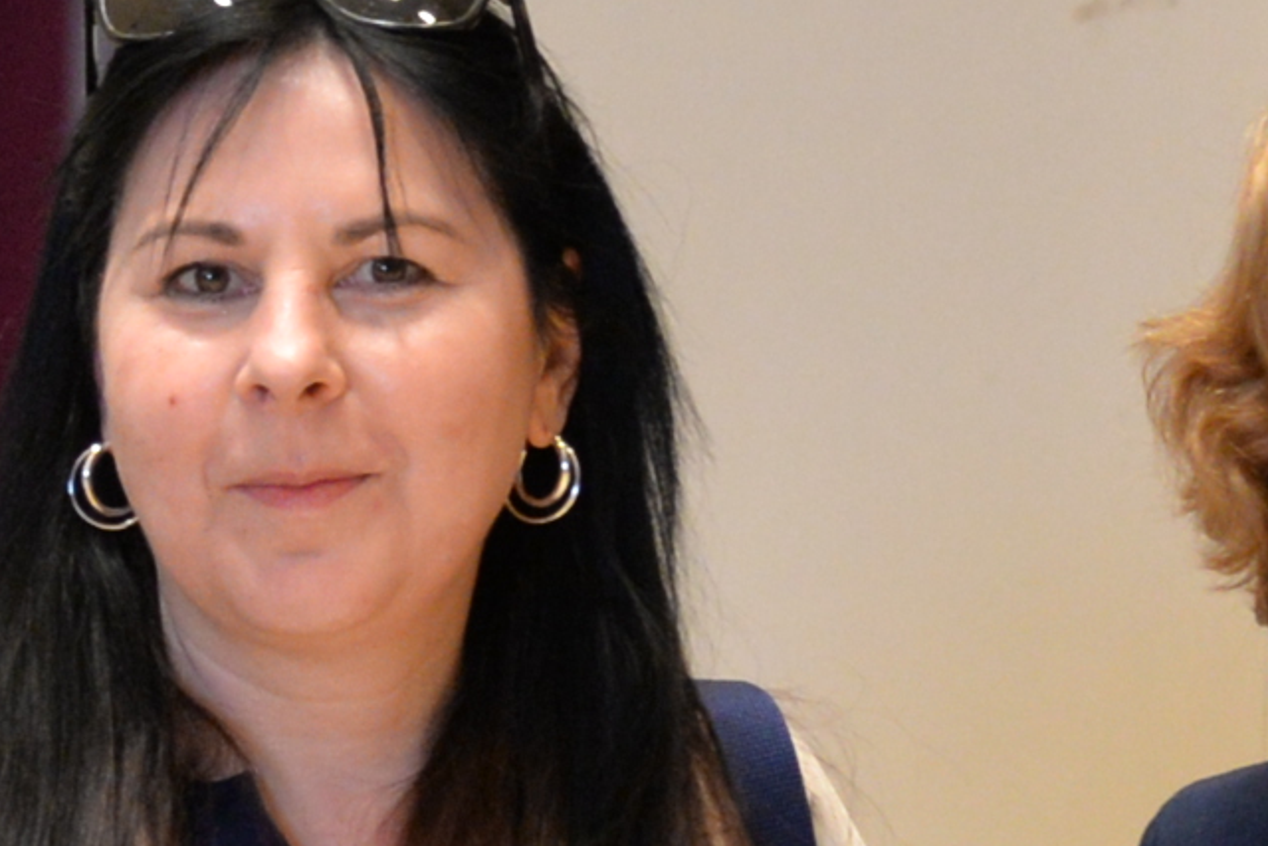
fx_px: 9441
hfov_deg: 7.7
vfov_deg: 5.1
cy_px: 644
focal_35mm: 268
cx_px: 390
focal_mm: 38
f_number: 4.2
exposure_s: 1/30
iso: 1600
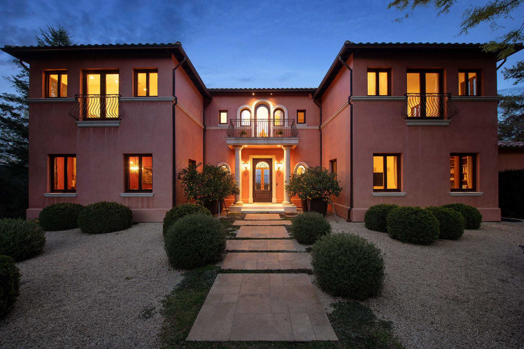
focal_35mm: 14
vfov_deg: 81.2
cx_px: 262
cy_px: 174
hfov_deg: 104.3
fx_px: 204
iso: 125
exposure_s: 1/1.67
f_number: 5
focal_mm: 14
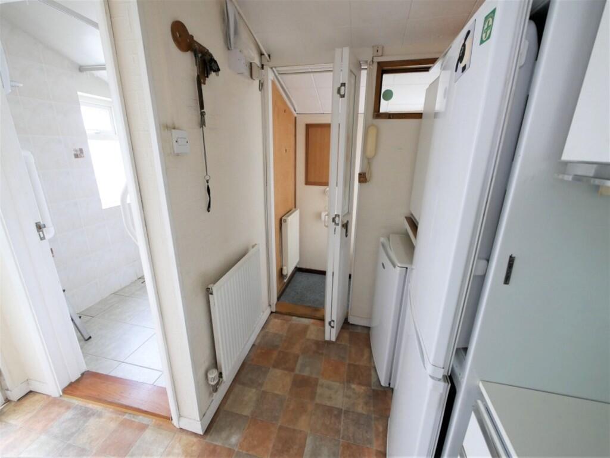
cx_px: 305
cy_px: 229
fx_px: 247
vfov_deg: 85.7
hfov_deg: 102.0
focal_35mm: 14
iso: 1250
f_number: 4
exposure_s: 1/60
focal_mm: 7
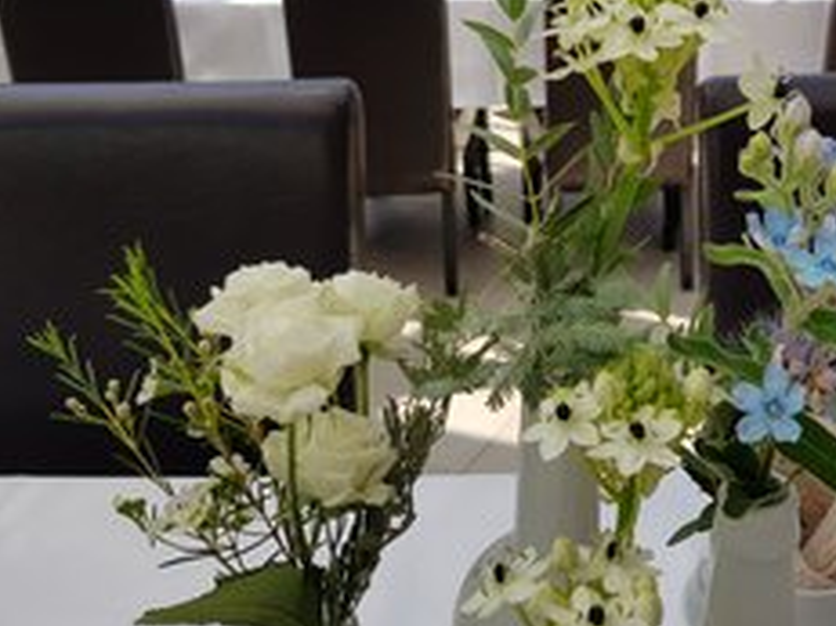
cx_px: 655
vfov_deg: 31.1
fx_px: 1086
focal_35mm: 45
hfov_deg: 40.6
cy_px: 98
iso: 40
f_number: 1.7
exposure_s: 1/1372
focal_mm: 4.2
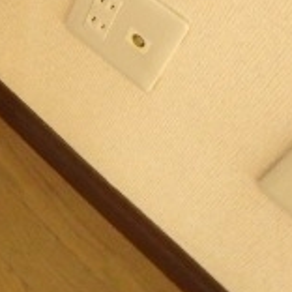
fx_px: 725
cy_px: -30
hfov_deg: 18.2
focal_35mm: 76
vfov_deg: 21.6
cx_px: -226
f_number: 3.5
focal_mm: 3.7
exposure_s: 1/30
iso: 800
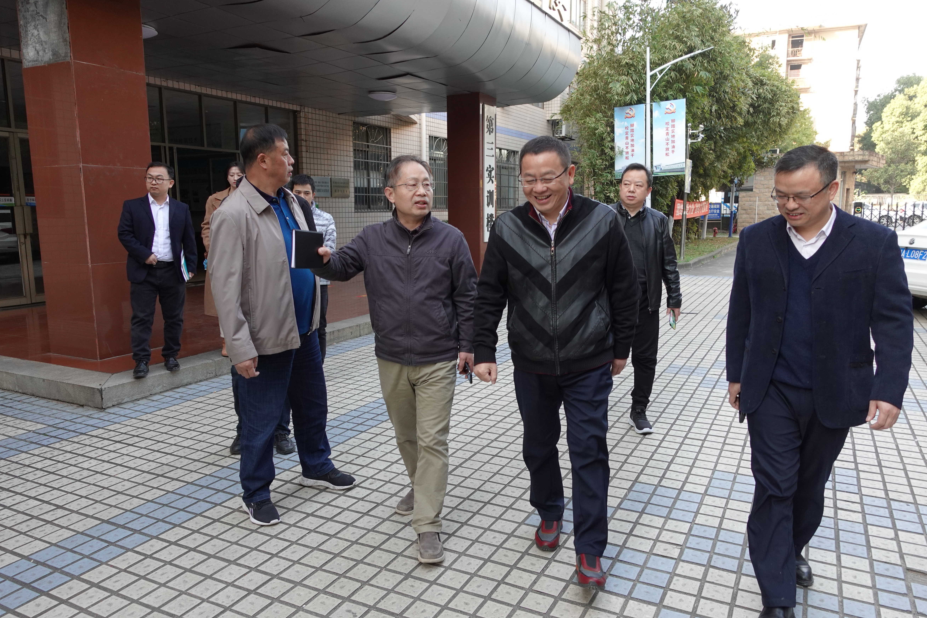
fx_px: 644
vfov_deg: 51.3
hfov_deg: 71.5
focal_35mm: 25
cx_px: 478
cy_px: 313
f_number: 2.8
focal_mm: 9.4
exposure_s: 1/200
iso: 320
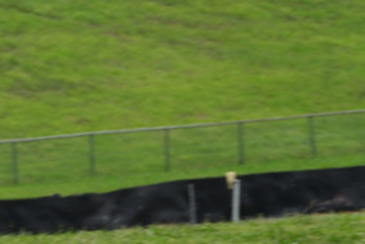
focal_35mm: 1049
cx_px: 11
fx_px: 10641
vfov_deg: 1.3
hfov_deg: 2.0
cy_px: 307
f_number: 11
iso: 320
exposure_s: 1/640
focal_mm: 250
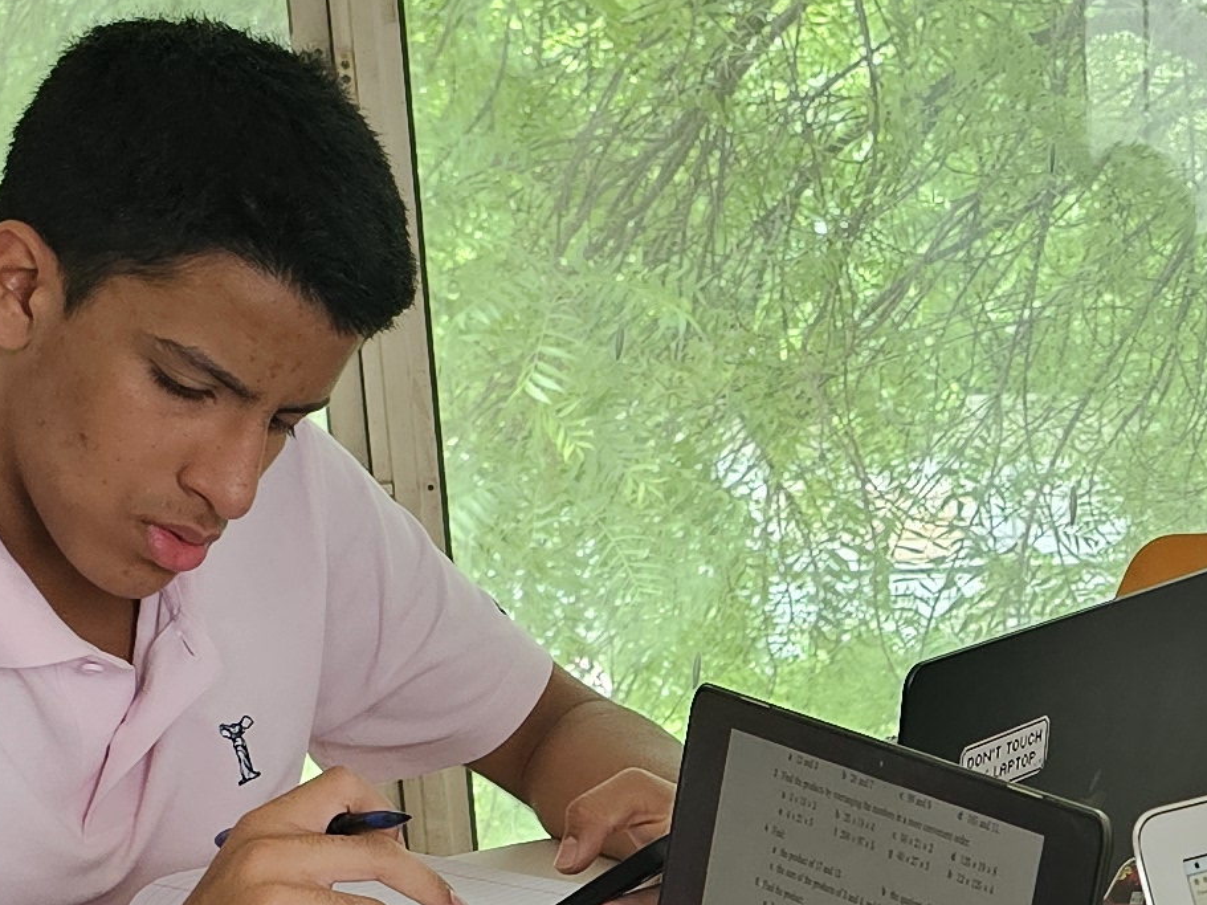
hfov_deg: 18.7
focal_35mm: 101
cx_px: 1338
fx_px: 3521
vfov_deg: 14.3
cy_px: 1039
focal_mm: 6.3
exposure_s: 1/120
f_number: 1.7
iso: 200
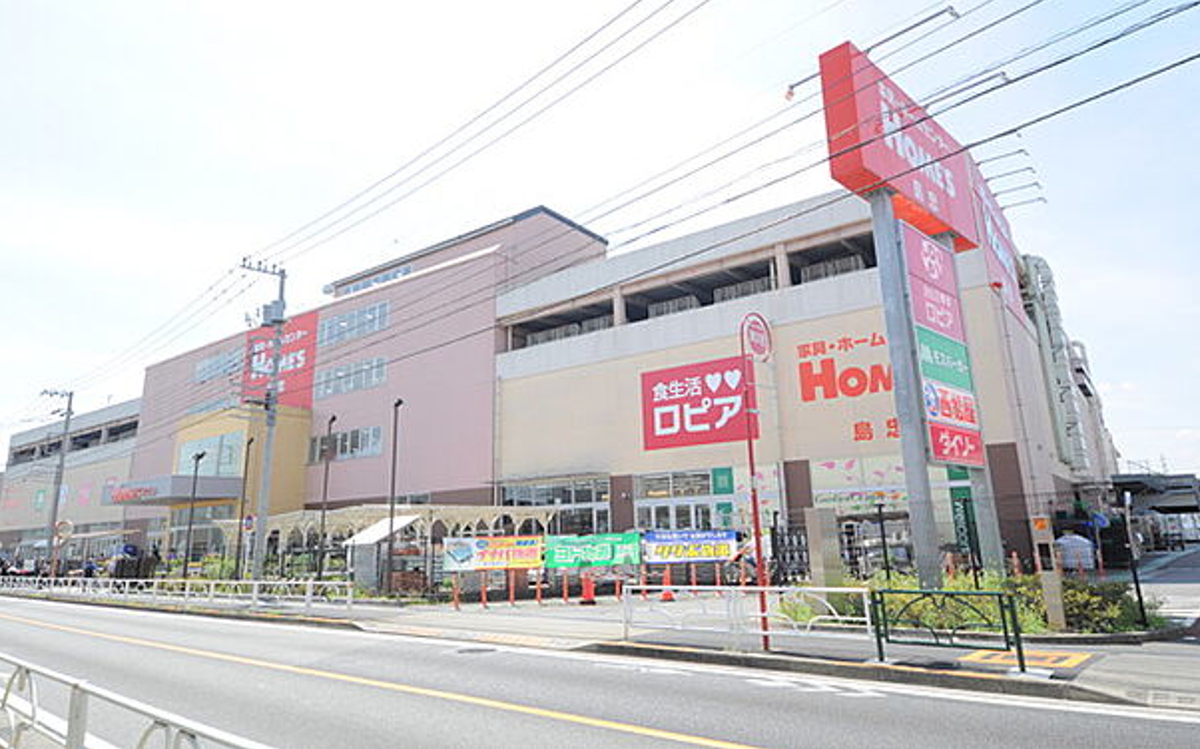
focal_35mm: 22
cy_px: 342
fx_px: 719
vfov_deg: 55.0
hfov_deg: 79.6
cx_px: 614
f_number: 8
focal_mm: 14
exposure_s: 1/250
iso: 200
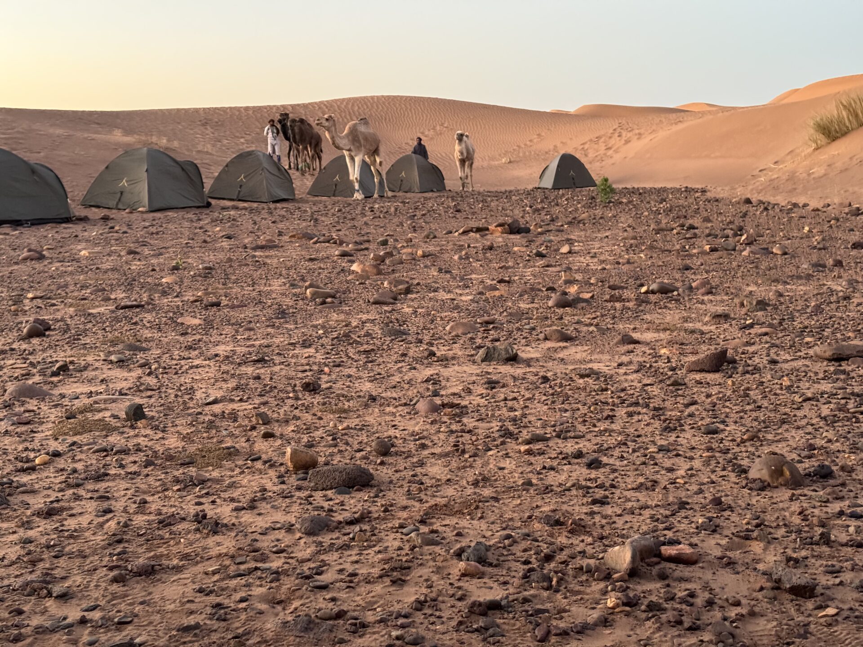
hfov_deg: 39.7
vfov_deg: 30.3
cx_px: 432
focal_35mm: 48
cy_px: 324
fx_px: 1197
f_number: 1.78
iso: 500
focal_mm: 6.76
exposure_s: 1/36
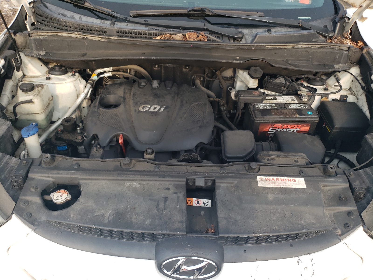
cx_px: 186
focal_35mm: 26
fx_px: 280
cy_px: 140
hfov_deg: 67.3
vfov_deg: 53.1
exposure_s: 1/625
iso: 50
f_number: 1.5
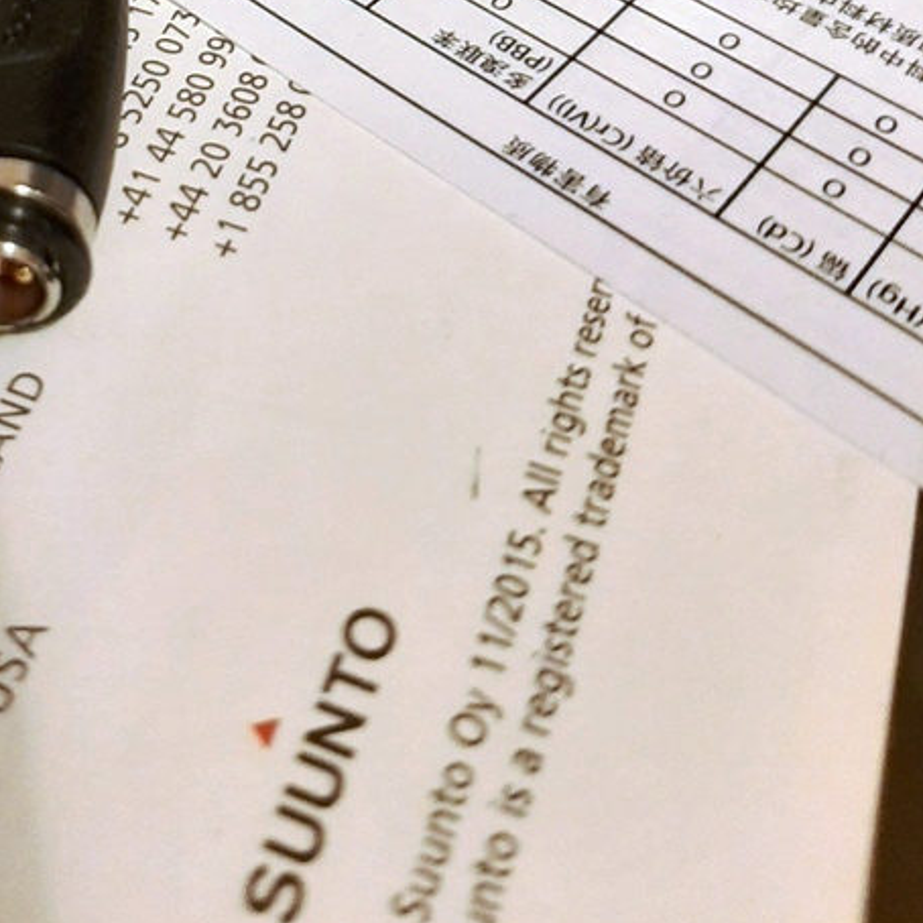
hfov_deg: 32.5
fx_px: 1539
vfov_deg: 30.0
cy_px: -94
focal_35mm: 51
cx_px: 181
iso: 200
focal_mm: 3.93
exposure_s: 1/33
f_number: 1.7
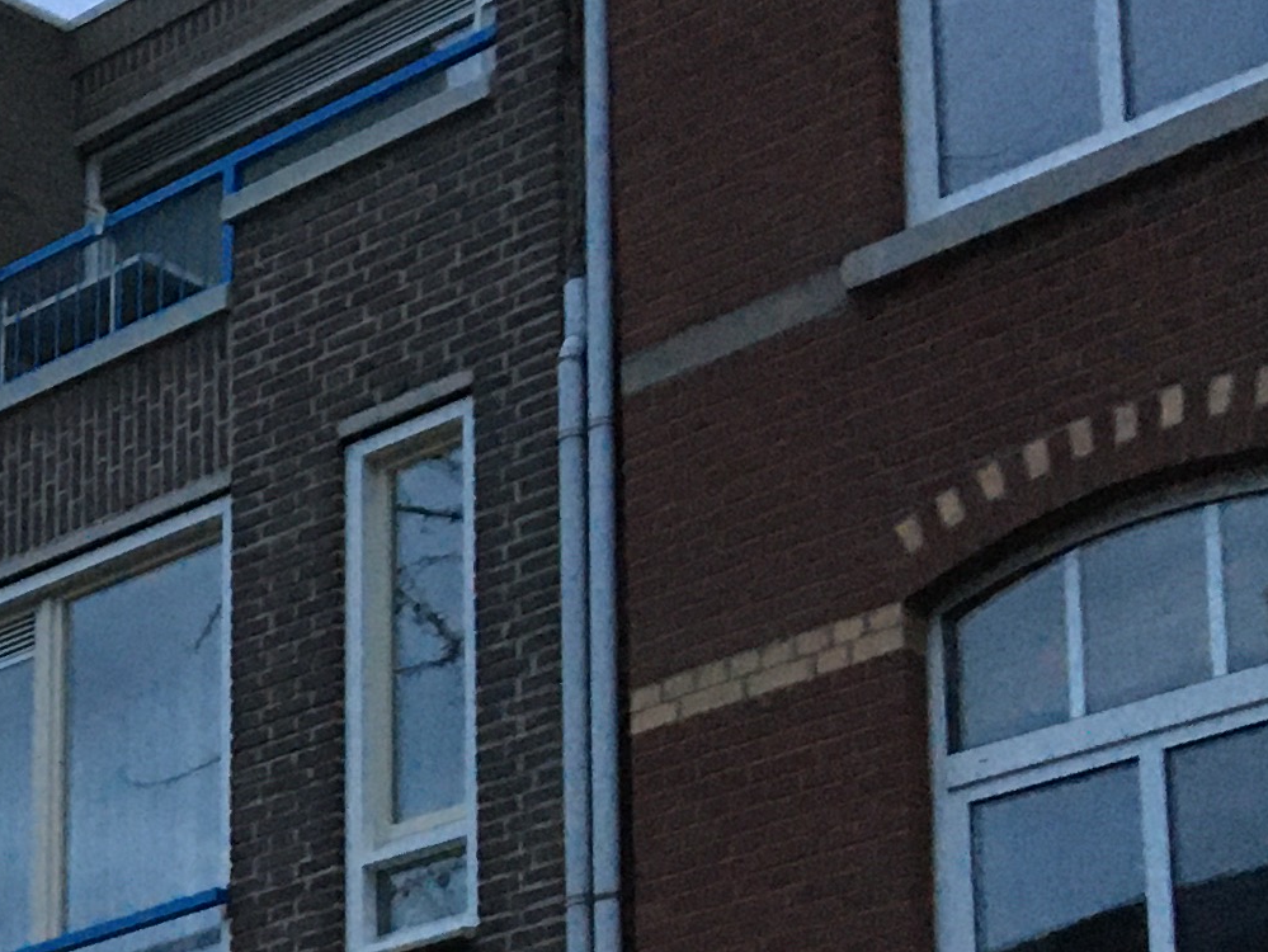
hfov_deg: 14.9
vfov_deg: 12.1
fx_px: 4287
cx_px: -941
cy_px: 1429
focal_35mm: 117
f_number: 2.2
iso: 200
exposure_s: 1/20
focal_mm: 4.15
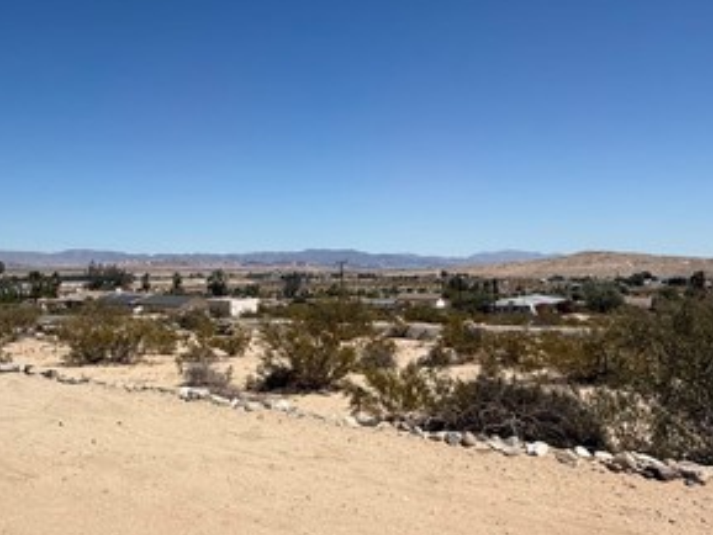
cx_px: 291
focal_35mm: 31
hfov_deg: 57.9
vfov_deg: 45.5
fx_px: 639
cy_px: 259
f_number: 2.2
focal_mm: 2.22
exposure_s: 1/4762
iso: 50
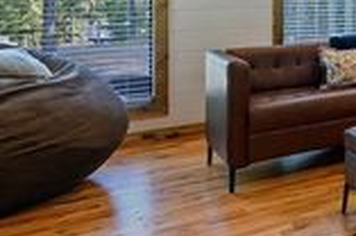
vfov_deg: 24.9
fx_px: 503
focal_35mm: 51
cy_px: -11
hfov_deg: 29.1
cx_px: 494
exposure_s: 1/3
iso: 400
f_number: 7.1
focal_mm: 16
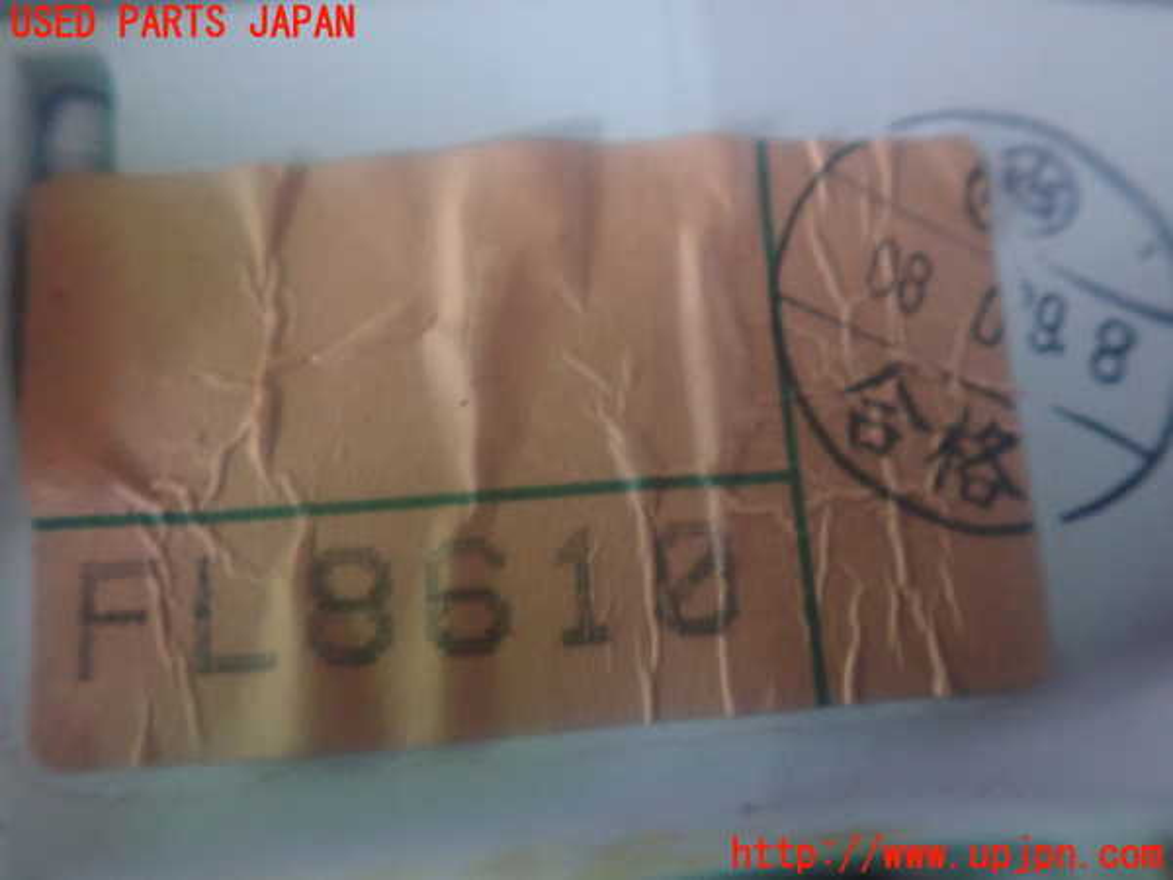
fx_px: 1017
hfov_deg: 60.0
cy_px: 440
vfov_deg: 46.8
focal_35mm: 30
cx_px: 586
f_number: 2.3
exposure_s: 1/40
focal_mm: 5.5
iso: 800
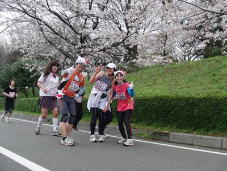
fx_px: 243
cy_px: 86
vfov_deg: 38.7
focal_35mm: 37
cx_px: 114
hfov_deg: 50.1
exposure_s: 1/320
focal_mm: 6.42
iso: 100
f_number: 3.6
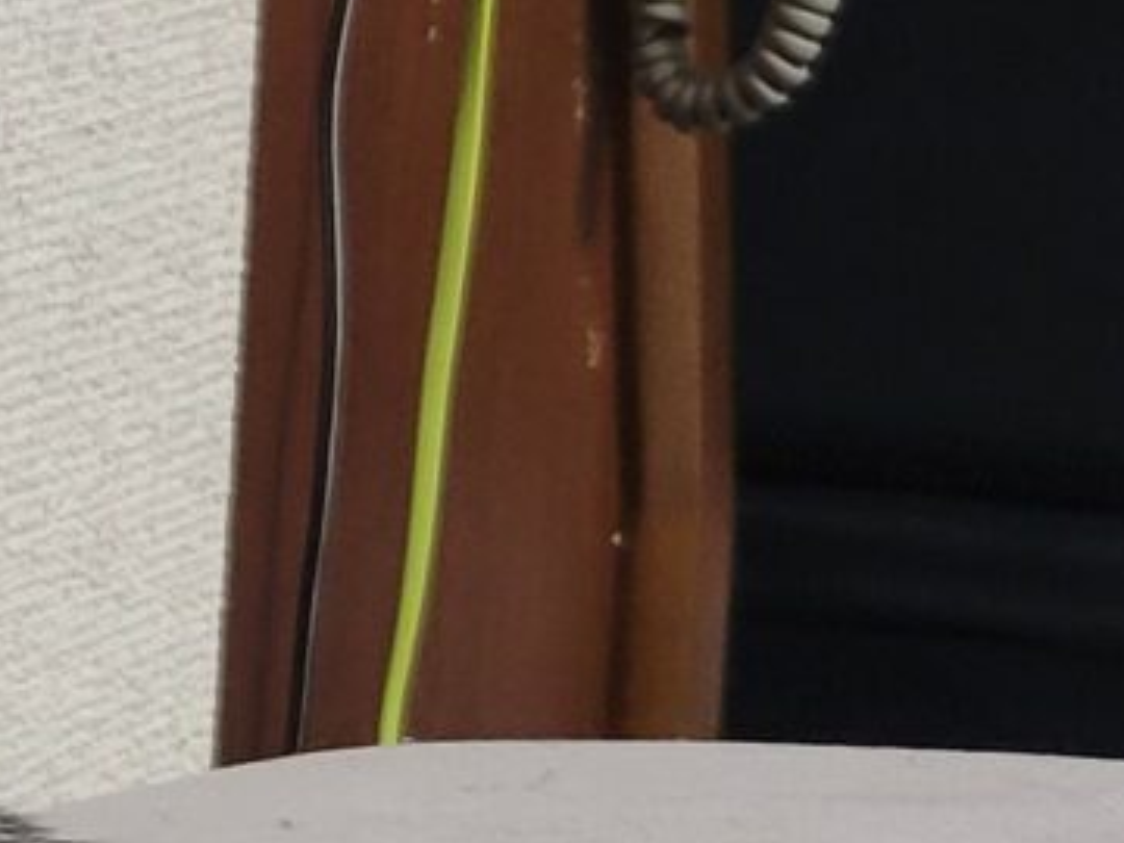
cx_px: -1527
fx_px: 6007
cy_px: 696
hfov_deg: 9.6
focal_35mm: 185
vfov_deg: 8.0
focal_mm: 5.4
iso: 200
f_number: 1.8
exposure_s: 1/40
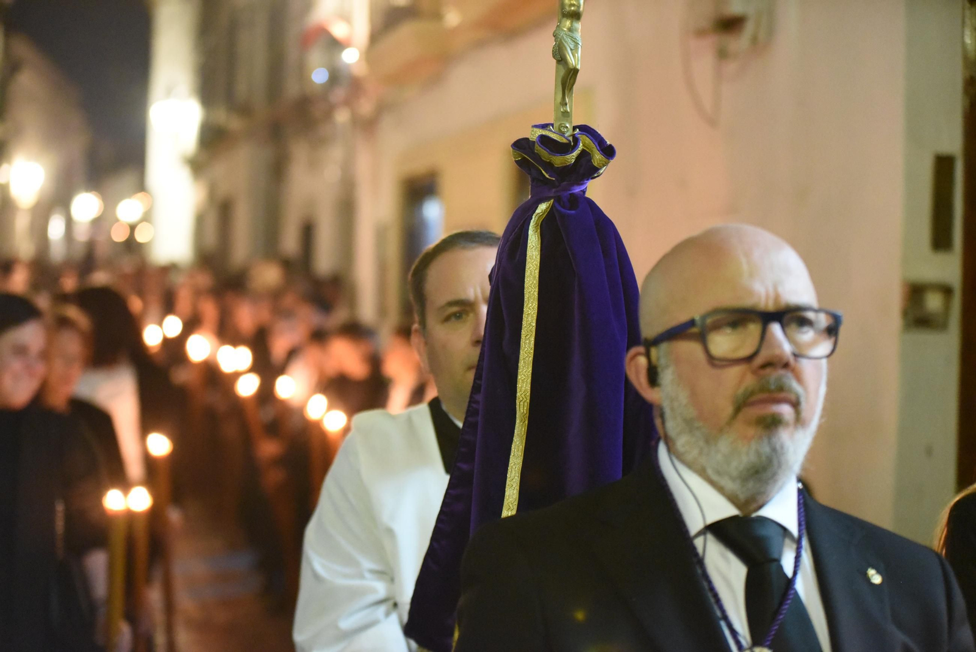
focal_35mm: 70
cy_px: 326
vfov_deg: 19.5
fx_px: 1898
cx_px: 488
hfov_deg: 28.8
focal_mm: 70
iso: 12800
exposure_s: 1/60
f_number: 2.8
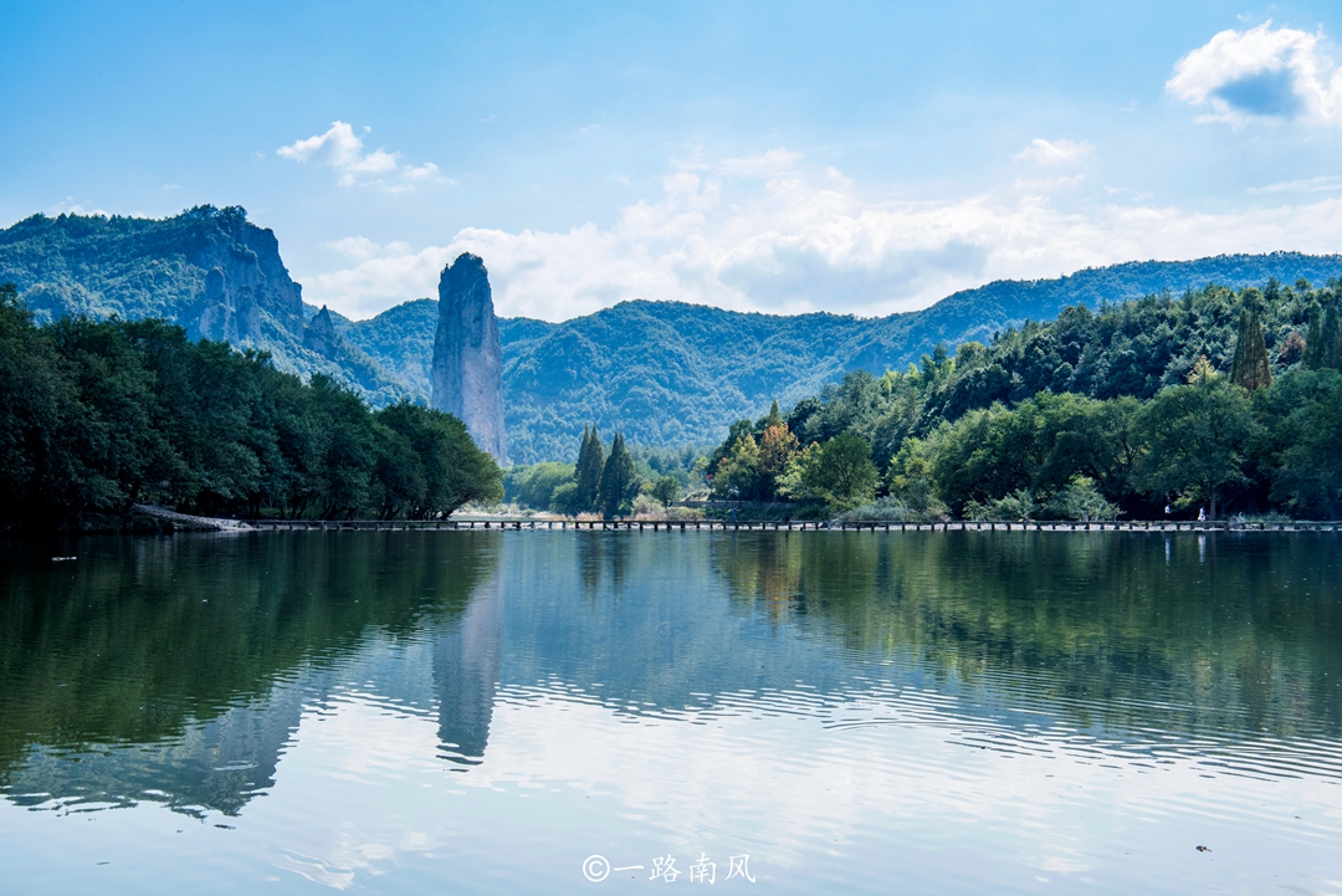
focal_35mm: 44
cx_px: 671
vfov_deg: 30.5
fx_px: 1641
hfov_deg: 44.5
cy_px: 448
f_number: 16
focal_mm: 44
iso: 200
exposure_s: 1/100
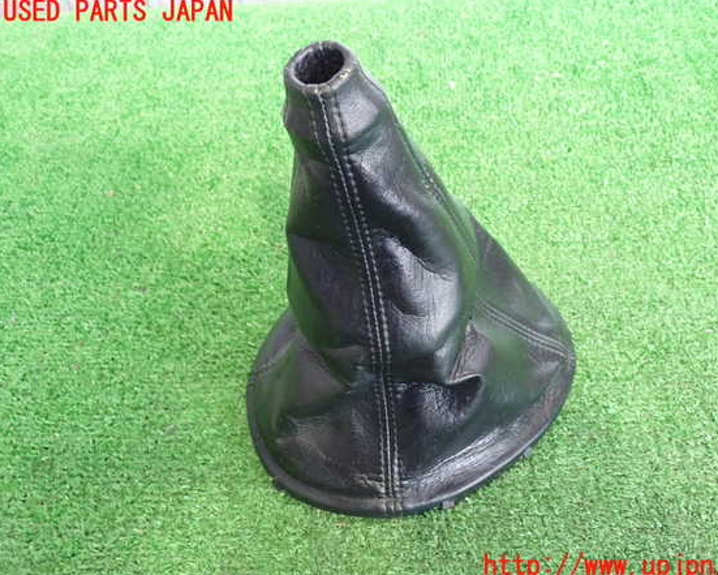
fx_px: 723
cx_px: 387
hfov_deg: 52.8
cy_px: 289
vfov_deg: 43.4
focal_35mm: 34
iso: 800
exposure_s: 1/20
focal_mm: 5.79
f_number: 3.2
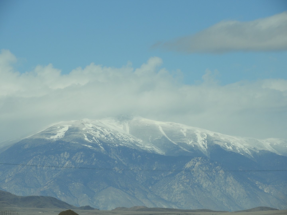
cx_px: 144
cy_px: 108
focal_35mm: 300
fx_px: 2487
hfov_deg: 6.6
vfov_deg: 5.0
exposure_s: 1/1000
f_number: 5.5
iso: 100
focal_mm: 53.7
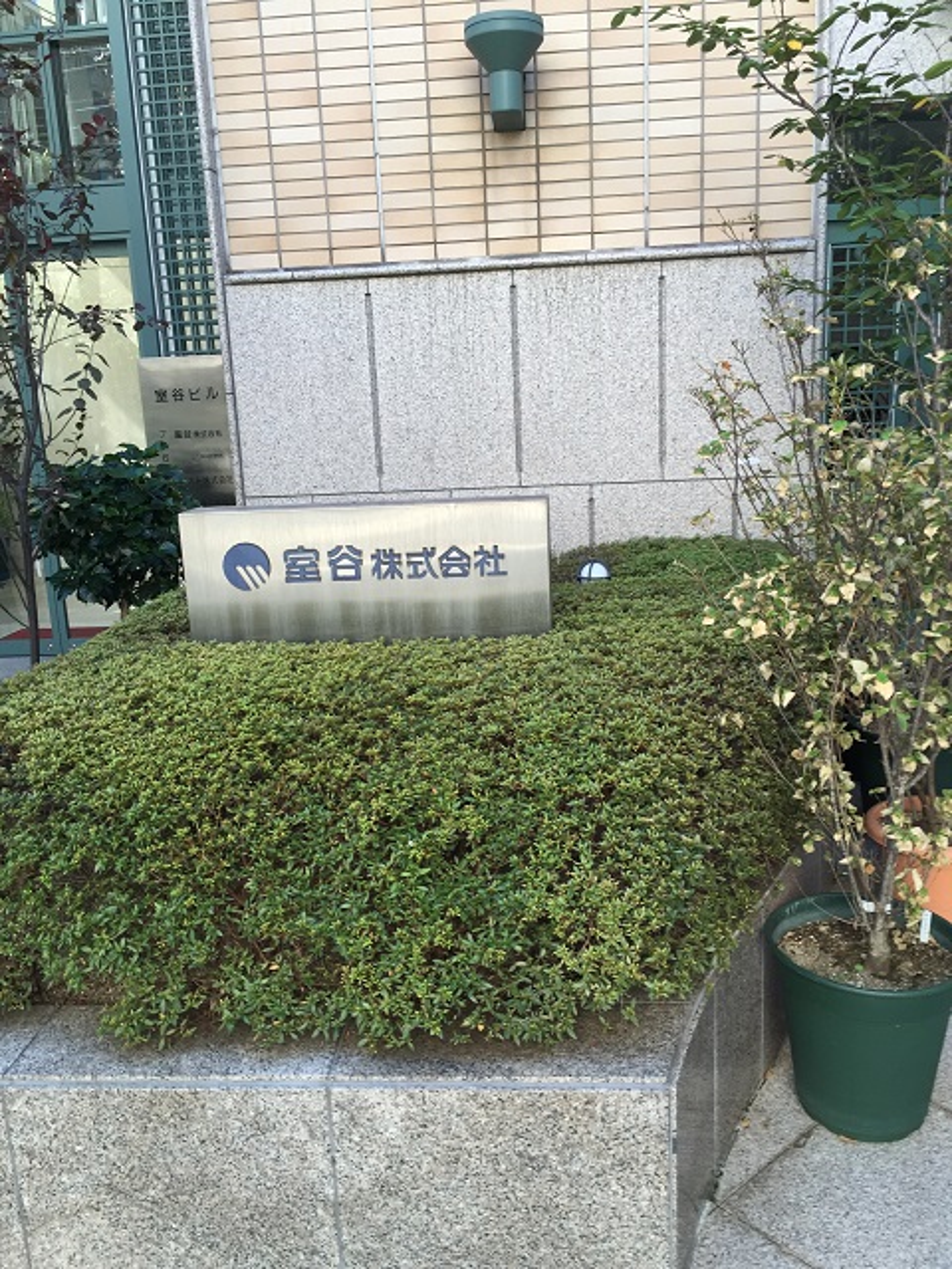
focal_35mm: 29
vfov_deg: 61.7
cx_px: 476
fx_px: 1063
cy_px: 634
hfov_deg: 48.2
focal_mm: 4.15
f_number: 2.2
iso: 40
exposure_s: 1/120
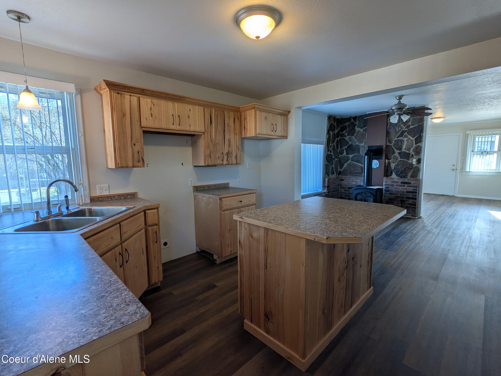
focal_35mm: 16
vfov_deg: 78.1
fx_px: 232
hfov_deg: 94.5
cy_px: 188
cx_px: 250
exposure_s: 1/40
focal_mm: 2.35
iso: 24
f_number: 2.2
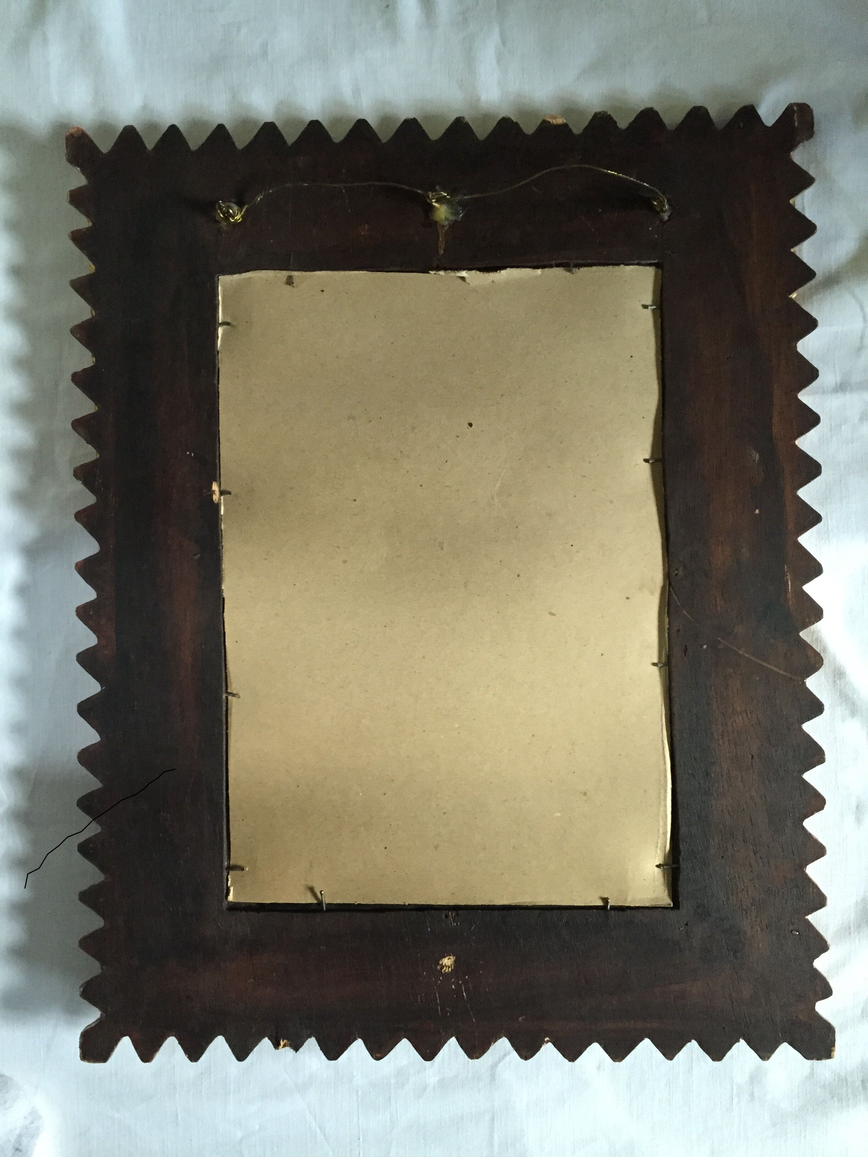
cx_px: 434
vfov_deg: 61.7
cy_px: 578
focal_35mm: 29
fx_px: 970
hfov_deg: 48.2
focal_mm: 4.15
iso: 250
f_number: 2.2
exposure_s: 1/30
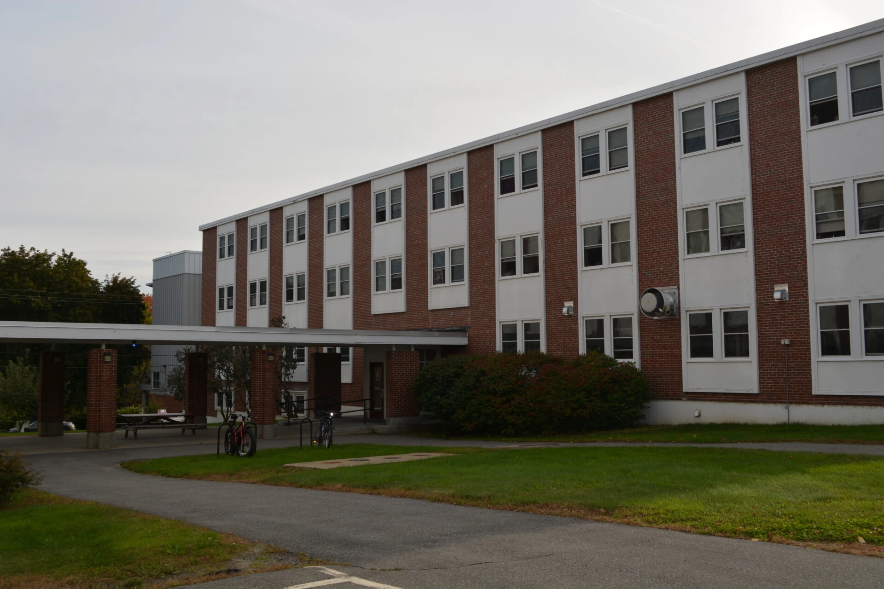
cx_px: 442
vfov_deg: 40.0
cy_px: 294
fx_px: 810
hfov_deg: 57.2
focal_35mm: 33
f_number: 9
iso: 100
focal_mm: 22
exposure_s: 1/200
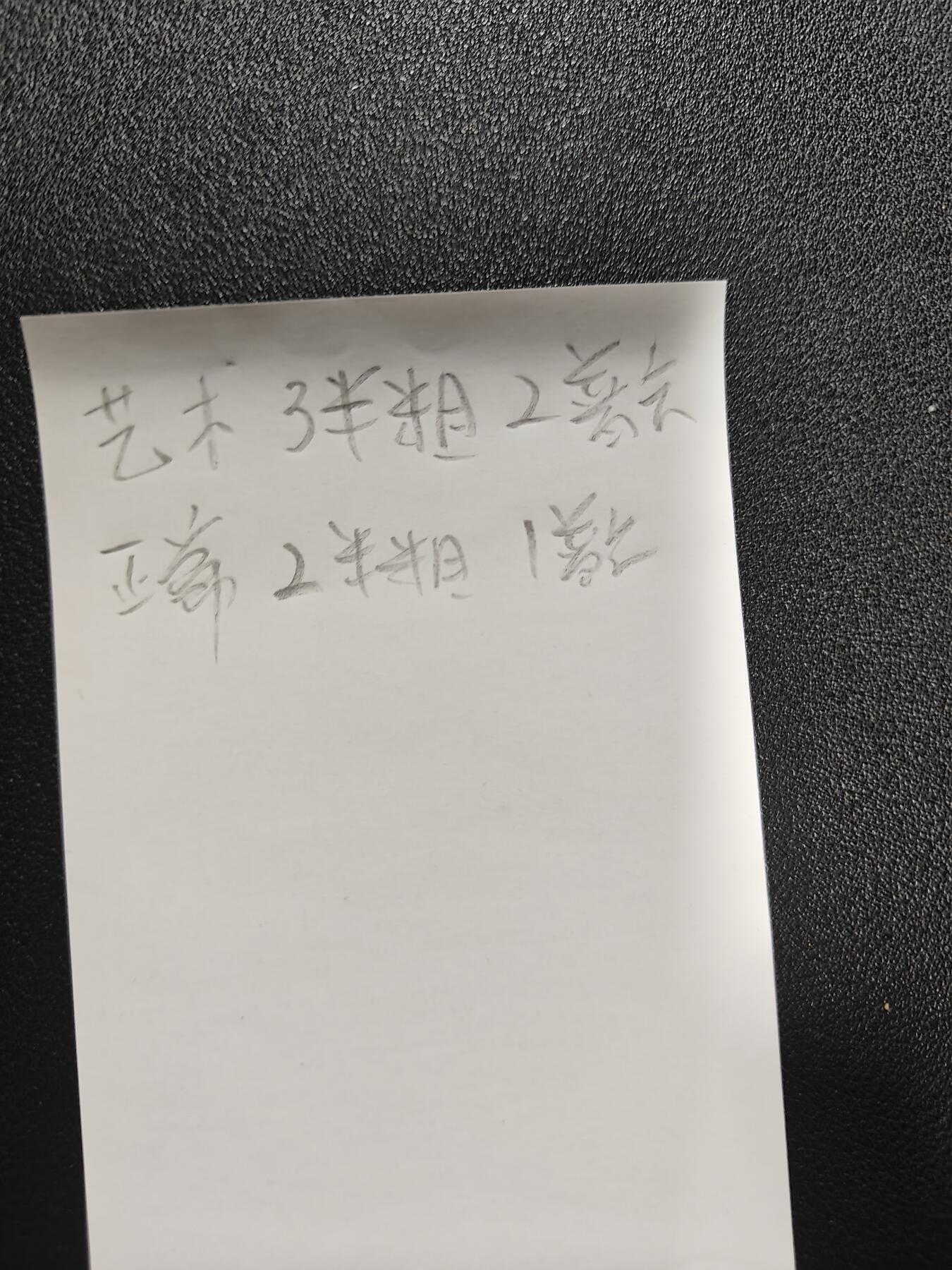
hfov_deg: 56.8
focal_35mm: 24
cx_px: 476
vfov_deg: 71.6
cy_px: 635
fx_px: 880
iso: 320
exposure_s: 1/50
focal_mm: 5.59
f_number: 1.8
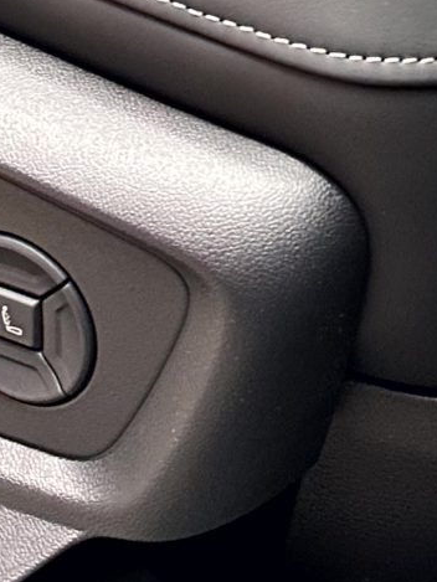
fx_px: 2204
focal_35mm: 131
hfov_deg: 11.3
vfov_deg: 12.1
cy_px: -800
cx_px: 67
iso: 250
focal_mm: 6.86
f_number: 1.78
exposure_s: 1/60
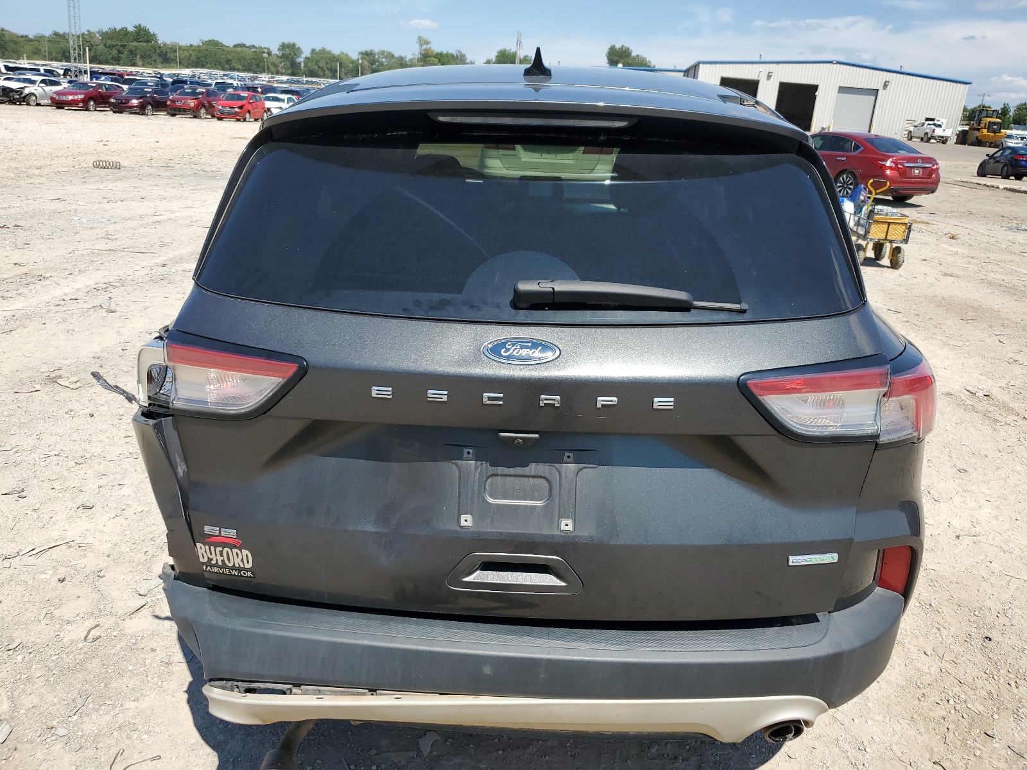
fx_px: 771
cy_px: 385
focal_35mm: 26
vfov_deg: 53.1
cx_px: 514
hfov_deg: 67.3
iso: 50
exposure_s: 1/2500
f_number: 1.5
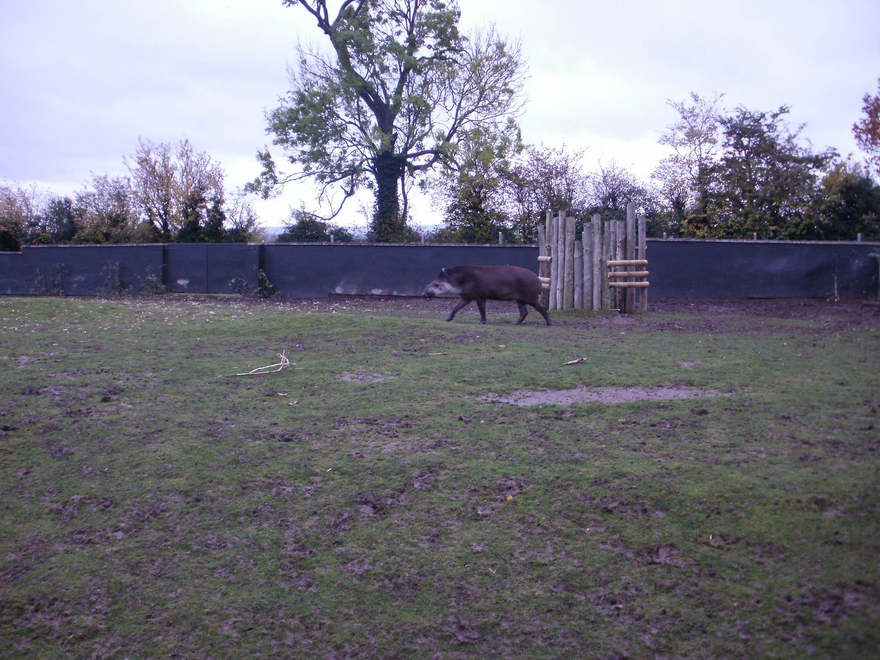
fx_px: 915
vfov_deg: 39.7
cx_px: 440
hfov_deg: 51.4
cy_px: 330
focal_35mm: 36
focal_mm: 6.3
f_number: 3.5
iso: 100
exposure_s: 1/50
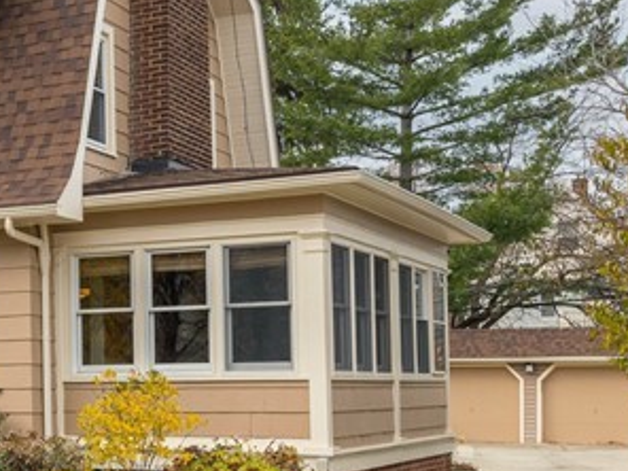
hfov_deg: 23.6
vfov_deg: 19.8
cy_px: 349
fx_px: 1343
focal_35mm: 74
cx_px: -162
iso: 200
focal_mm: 21
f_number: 9
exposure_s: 1/320
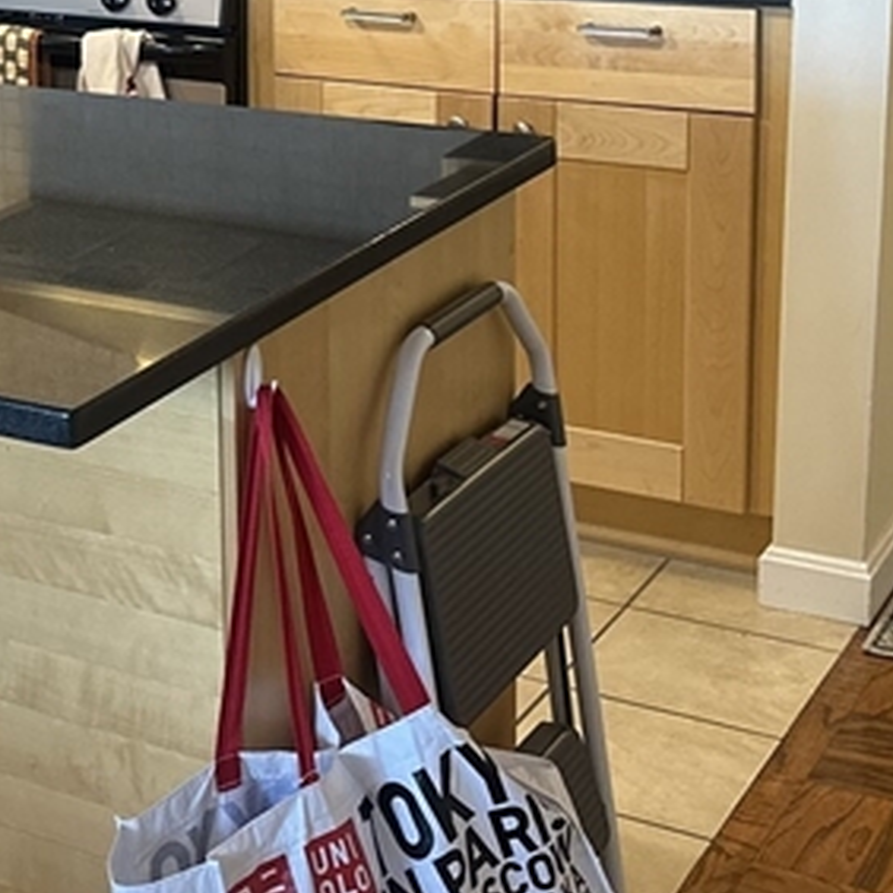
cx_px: -111
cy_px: 35
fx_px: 2247
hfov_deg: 21.2
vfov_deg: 21.8
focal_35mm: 77
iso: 320
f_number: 1.78
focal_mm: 6.86
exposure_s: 1/60
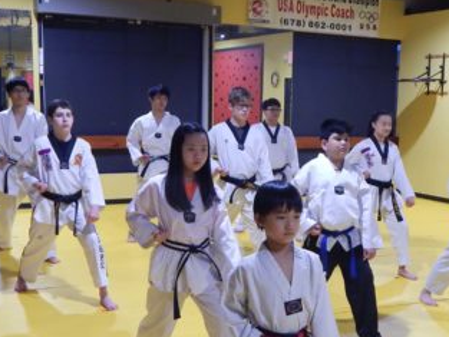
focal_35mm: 54
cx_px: 254
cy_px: 224
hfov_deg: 35.5
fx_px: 701
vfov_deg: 26.9
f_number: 3
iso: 180
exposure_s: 1/30
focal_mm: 4
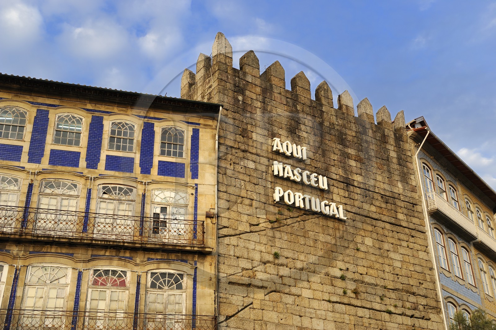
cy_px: 165
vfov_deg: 30.5
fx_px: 606
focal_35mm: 44
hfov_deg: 44.5
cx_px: 248
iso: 200
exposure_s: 1/160
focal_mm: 44
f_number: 5
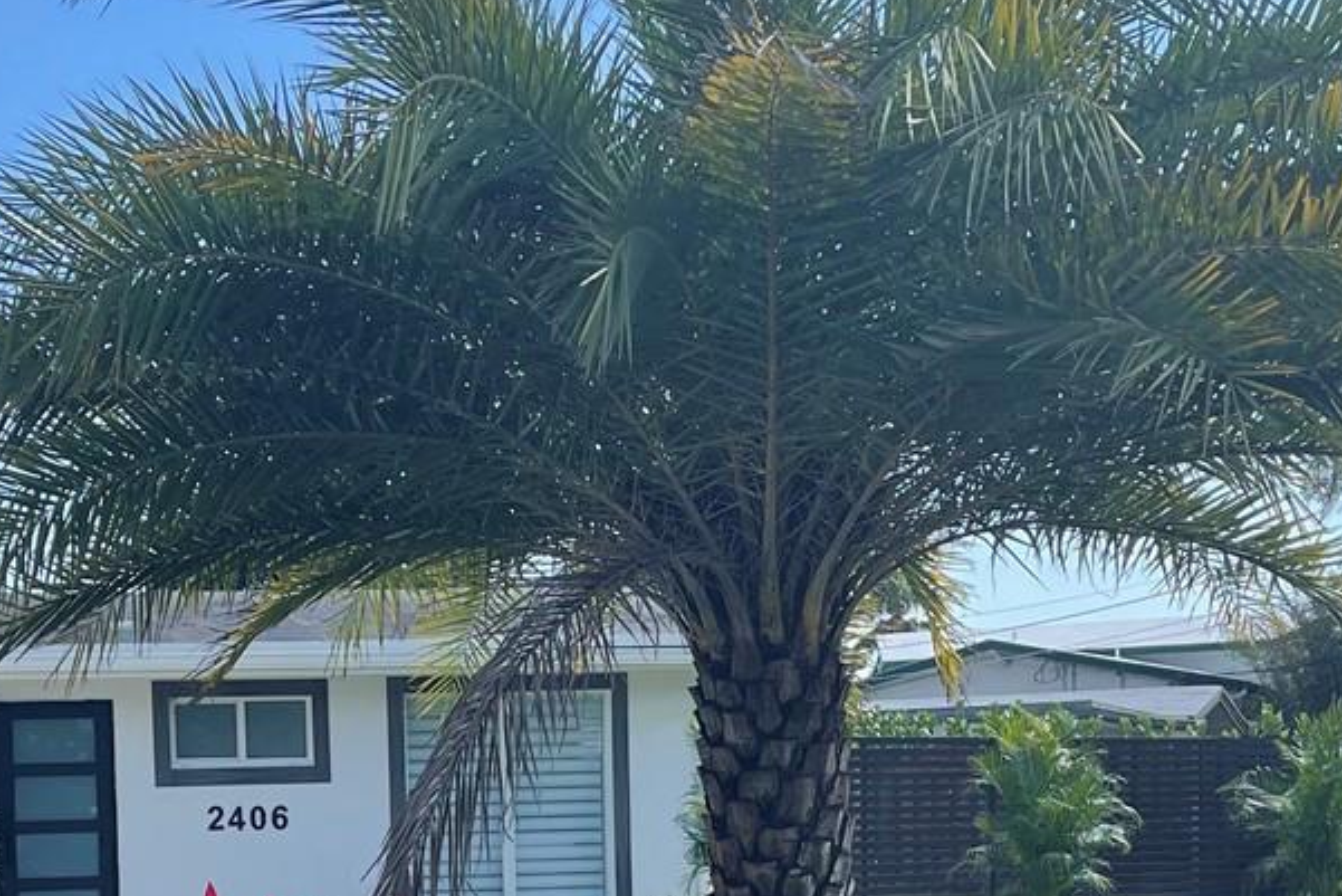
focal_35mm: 72
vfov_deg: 18.4
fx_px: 2684
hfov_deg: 27.7
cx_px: 360
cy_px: 932
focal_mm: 5.1
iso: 32
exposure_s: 1/2786
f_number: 1.6
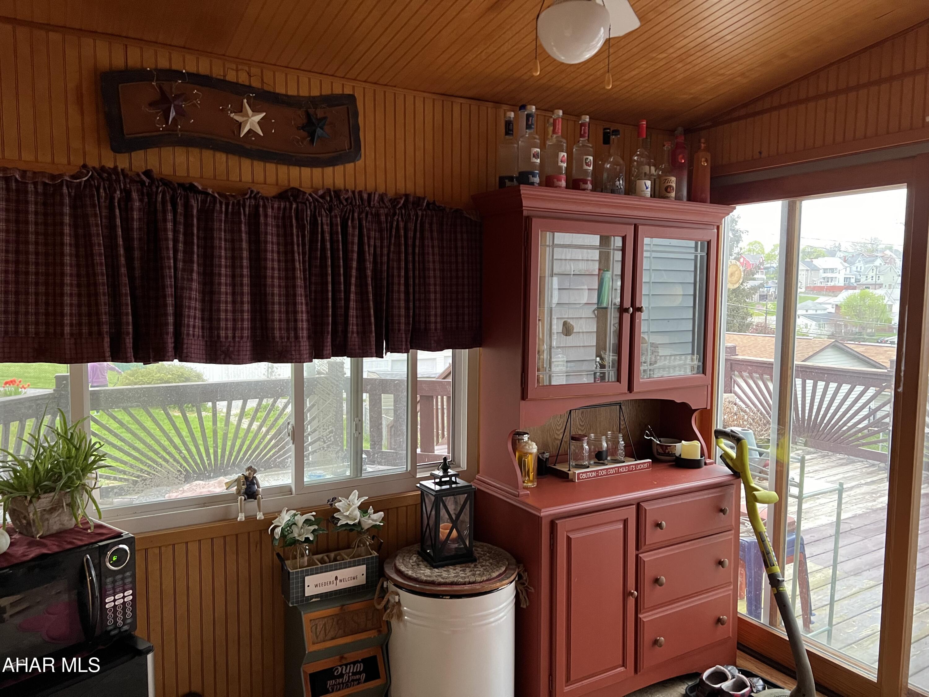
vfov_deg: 53.1
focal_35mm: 26
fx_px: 698
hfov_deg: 67.3
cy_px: 348
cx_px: 464
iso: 400
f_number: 1.5
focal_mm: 5.7
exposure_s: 1/60
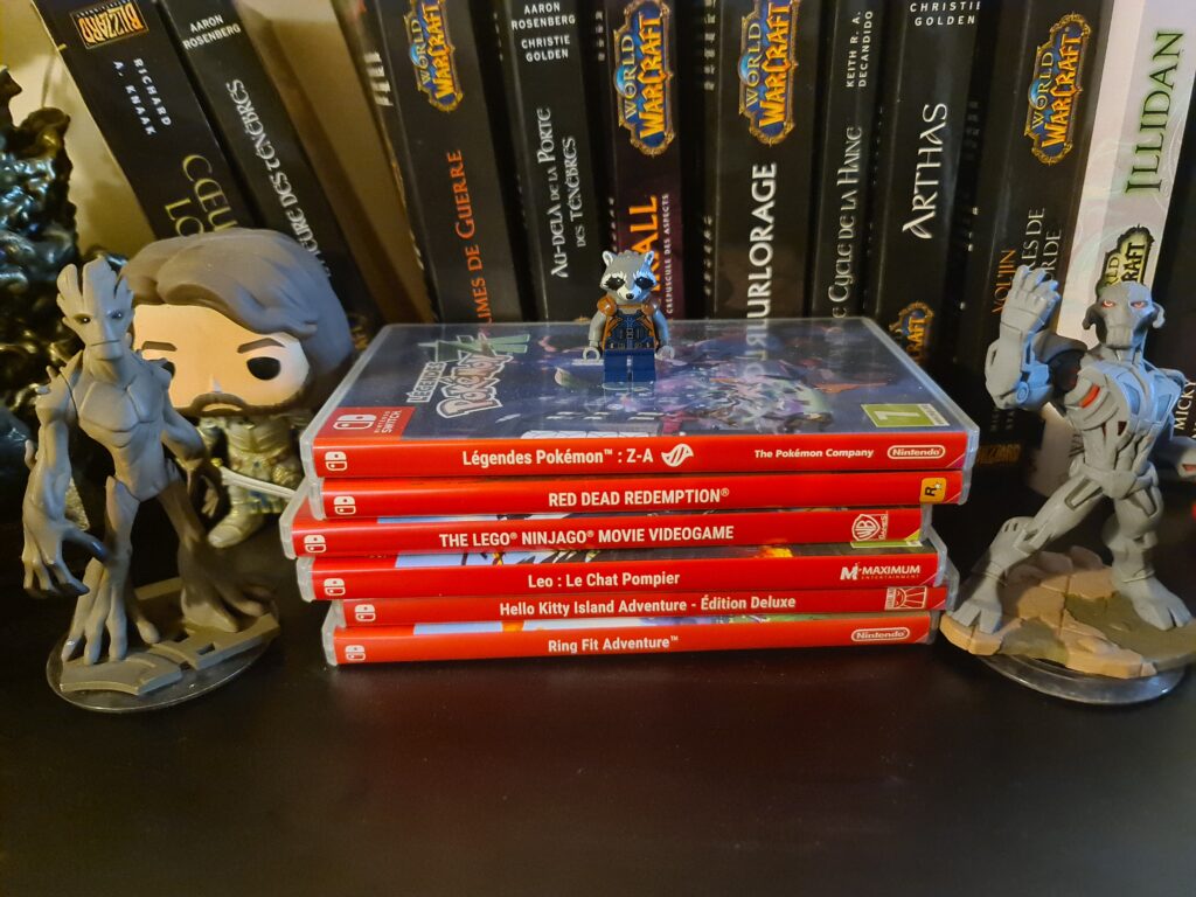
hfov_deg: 69.4
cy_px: 448
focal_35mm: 25
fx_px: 864
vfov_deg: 54.9
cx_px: 598
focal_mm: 7
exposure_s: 1/50
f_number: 1.8
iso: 1000
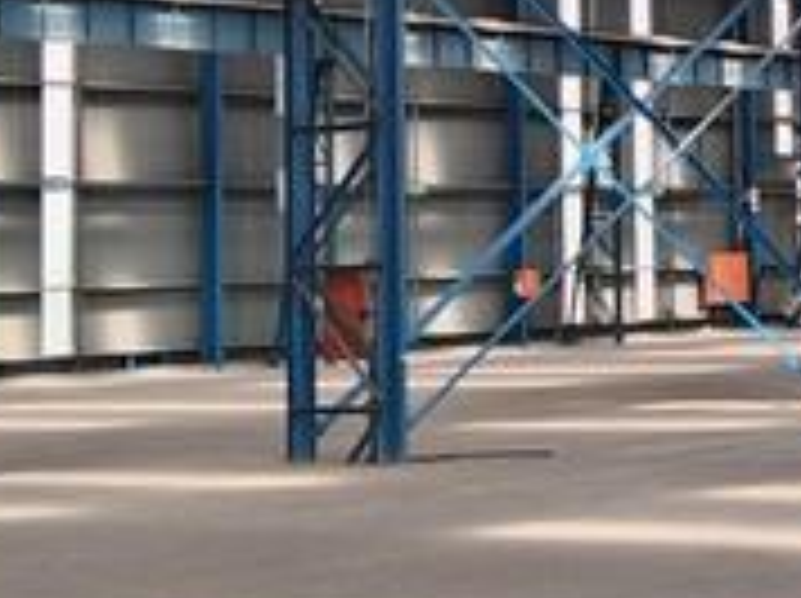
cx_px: 940
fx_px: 2704
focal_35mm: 117
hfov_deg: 16.2
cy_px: -4
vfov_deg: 12.5
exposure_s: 1/100
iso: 159
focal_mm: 4.7
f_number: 1.8
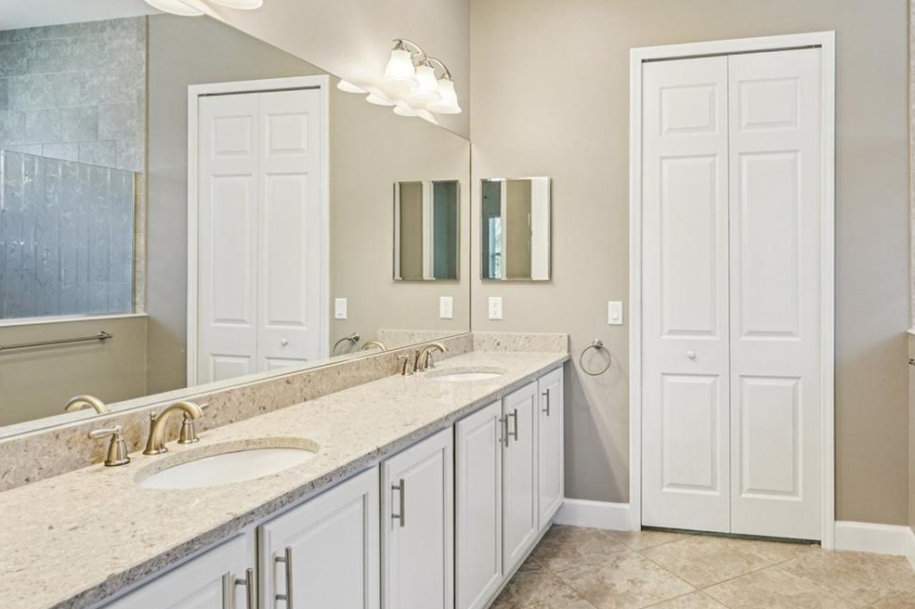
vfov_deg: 49.4
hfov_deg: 68.3
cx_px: 574
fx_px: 661
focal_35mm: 26
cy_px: 271
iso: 400
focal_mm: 16
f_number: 8
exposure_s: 1/25
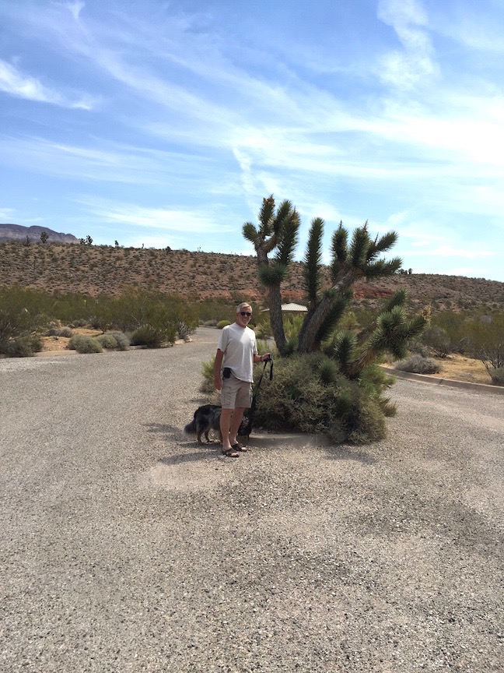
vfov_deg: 61.7
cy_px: 336
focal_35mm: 29
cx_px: 252
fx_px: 563
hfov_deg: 48.2
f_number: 2.2
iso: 32
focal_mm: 4.15
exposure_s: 1/2475
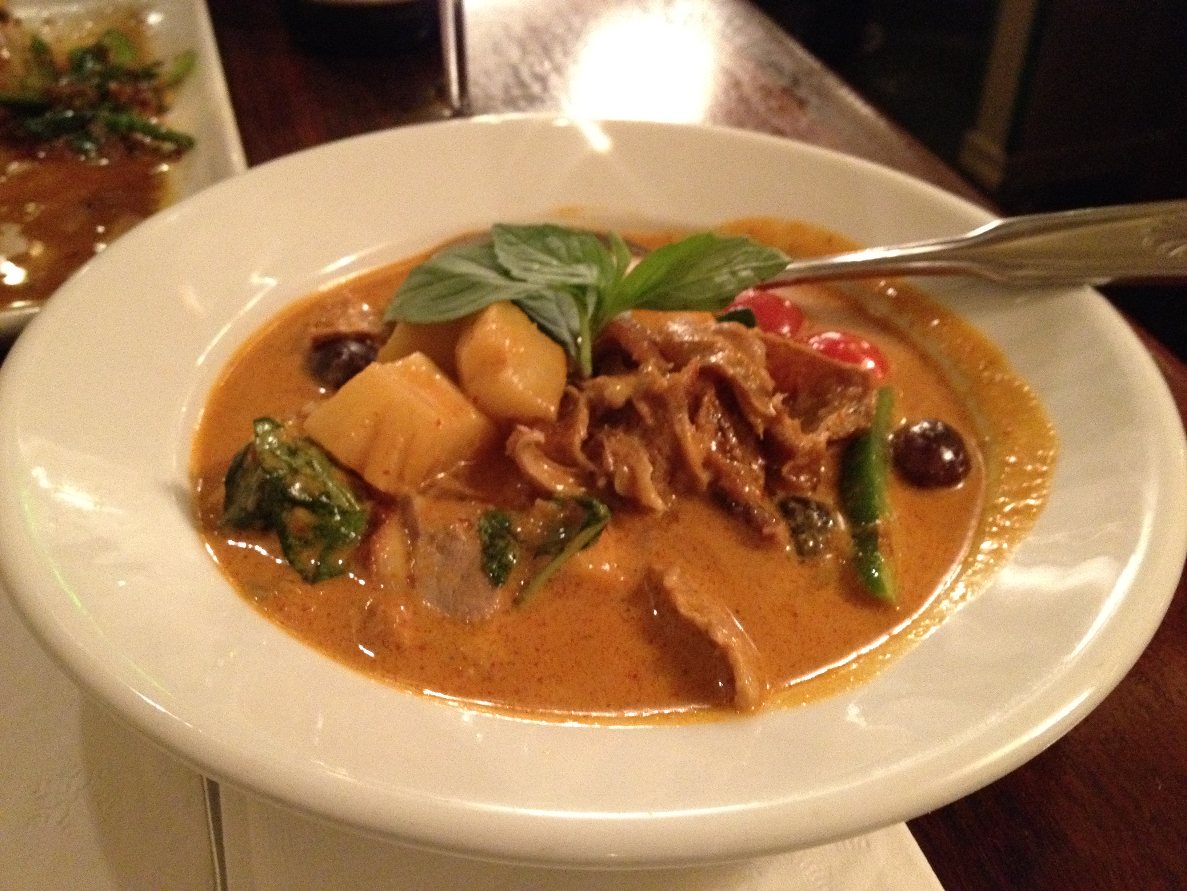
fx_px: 1200
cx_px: 594
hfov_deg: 52.6
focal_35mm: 35
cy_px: 446
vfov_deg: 40.7
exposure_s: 1/15
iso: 640
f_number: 2.4
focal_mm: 4.28
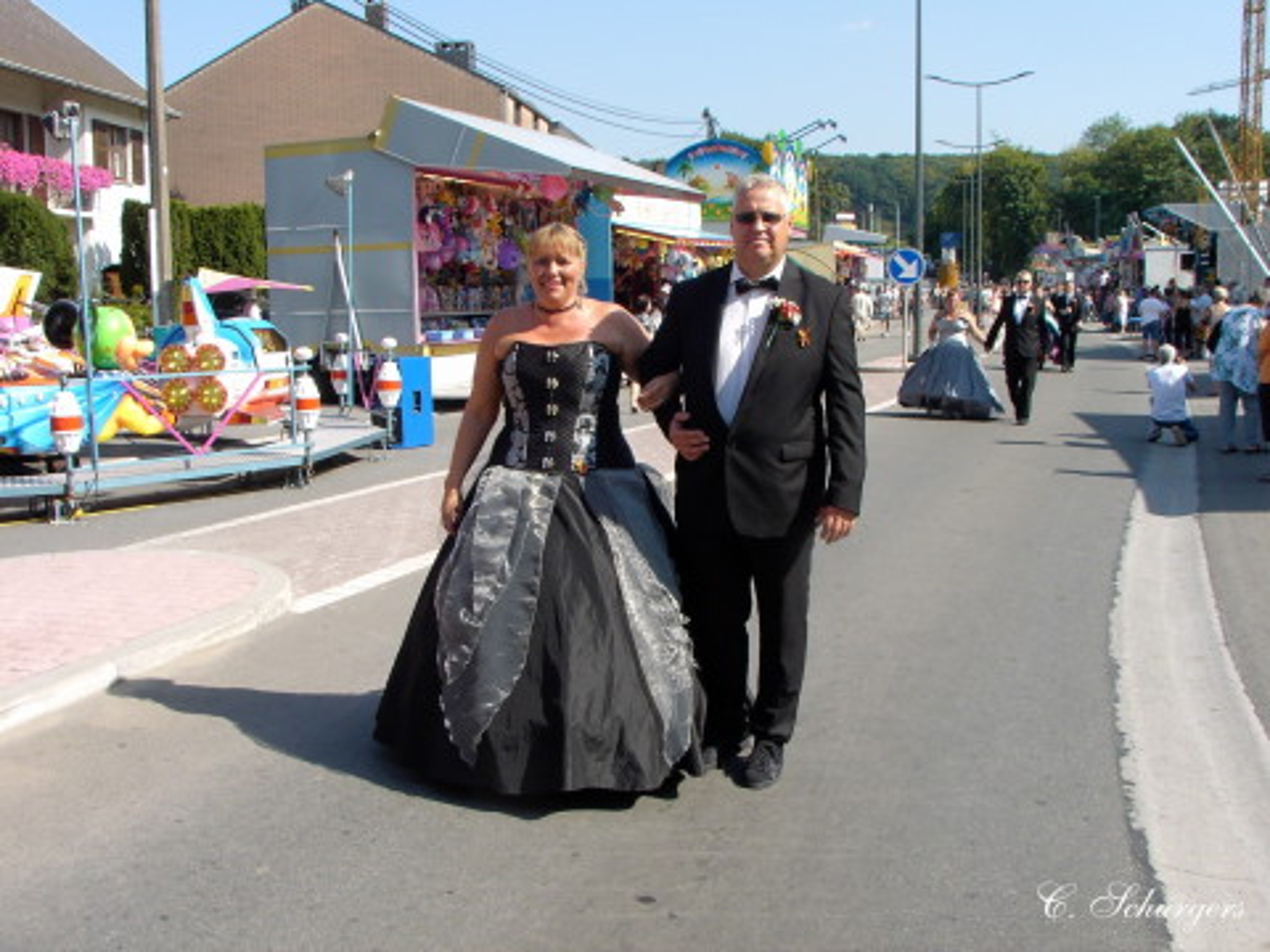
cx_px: 635
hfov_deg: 46.8
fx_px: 1468
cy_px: 476
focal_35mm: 40
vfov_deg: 36.0
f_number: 5
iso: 70
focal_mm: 6.2
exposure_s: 1/220
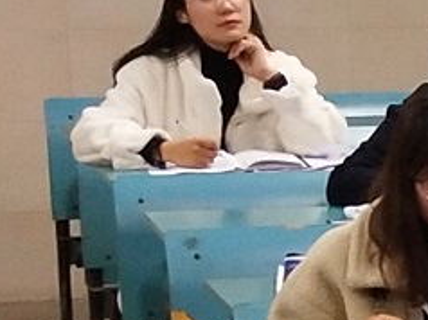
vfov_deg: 14.2
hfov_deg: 17.7
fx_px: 1248
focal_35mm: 101
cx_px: 613
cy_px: -65
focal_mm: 3.95
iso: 370
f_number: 1.8
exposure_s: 1/50
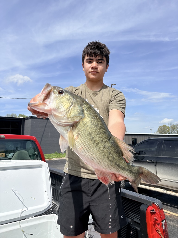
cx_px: 89
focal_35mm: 26
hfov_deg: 53.1
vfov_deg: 67.3
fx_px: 178
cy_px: 119
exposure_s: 1/4950
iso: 50
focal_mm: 5.96
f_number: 1.6
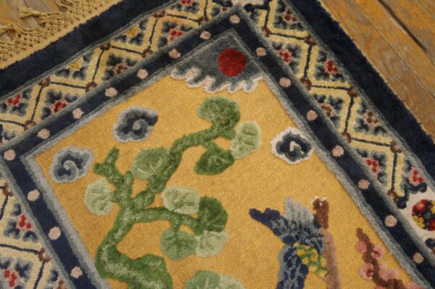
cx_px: 218
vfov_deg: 41.6
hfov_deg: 59.5
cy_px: 144
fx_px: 380
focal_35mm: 32
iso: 800
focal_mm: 21
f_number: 4
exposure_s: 1/60
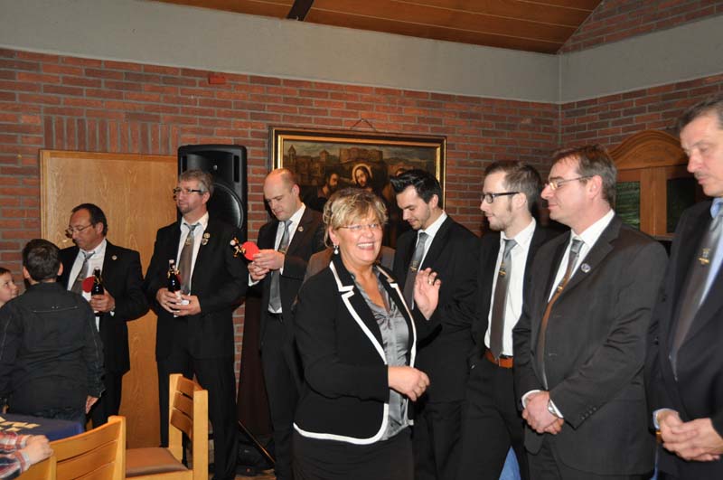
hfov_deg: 45.0
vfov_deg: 30.8
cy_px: 240
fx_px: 872
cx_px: 362
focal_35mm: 44
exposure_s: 1/60
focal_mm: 29
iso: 800
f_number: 4
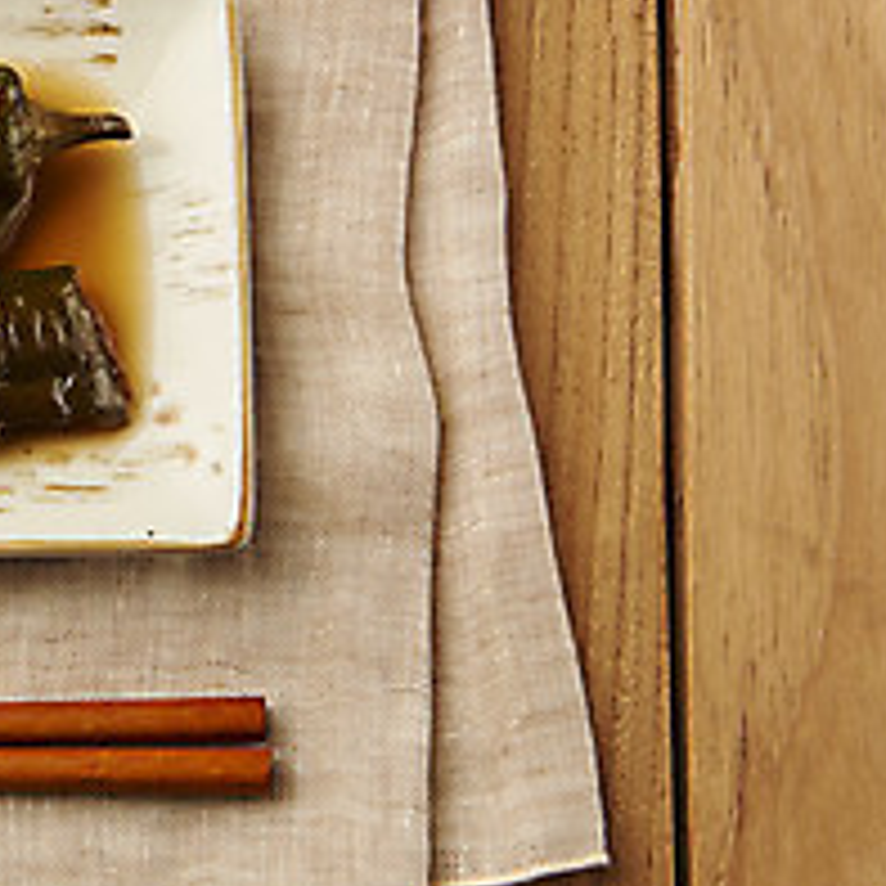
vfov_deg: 10.9
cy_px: 306
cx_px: -335
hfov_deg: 10.6
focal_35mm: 160
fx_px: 4633
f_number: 11
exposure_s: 1/125
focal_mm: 62
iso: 125
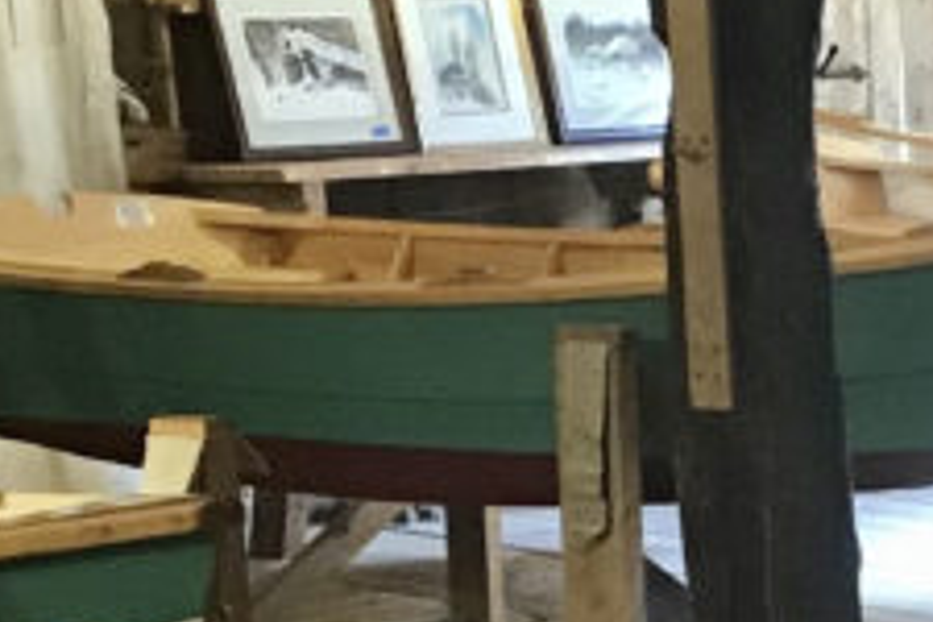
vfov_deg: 9.2
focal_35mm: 147
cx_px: 1178
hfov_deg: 13.5
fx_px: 3809
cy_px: 738
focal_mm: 3.3
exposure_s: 1/30
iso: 160
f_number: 2.4
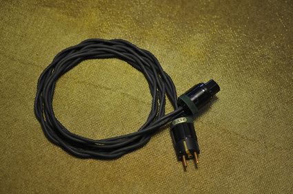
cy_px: 97
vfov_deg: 13.0
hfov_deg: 19.5
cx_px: 146
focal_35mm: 105
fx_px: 853
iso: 1250
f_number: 3
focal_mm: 105
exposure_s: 1/50
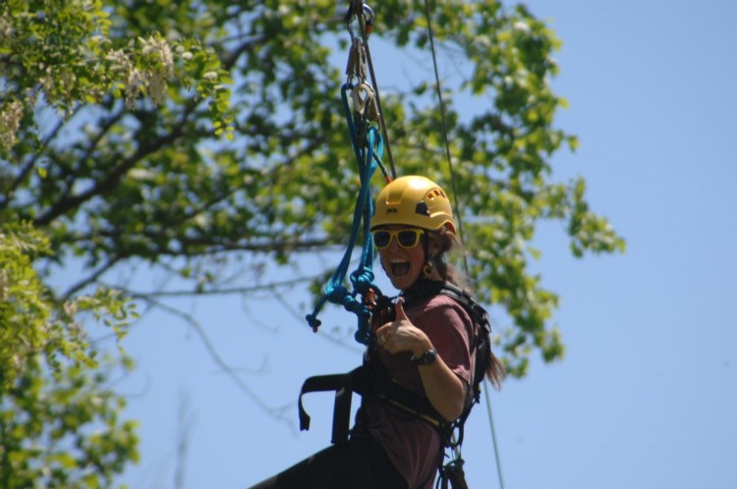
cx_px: 368
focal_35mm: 450
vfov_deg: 3.0
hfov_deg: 4.6
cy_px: 244
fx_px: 9200
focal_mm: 300
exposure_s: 1/500
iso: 250
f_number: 7.1
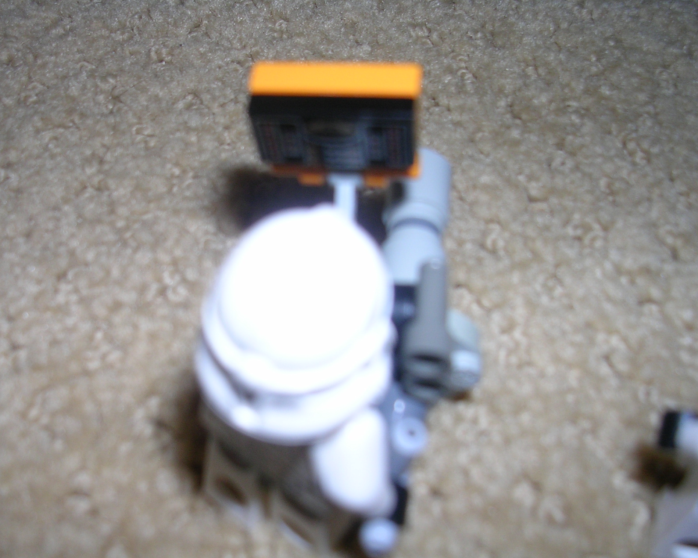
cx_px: 323
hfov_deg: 45.8
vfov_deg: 37.3
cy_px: 282
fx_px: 826
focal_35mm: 40
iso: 50
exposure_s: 1/60.1
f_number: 2.8
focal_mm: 5.8
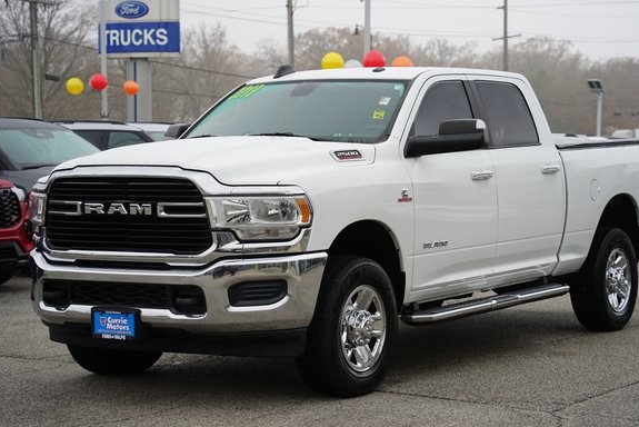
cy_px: 211
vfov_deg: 17.3
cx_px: 348
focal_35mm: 79
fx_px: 1403
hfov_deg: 25.7
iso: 100
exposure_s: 1/80
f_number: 5
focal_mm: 71
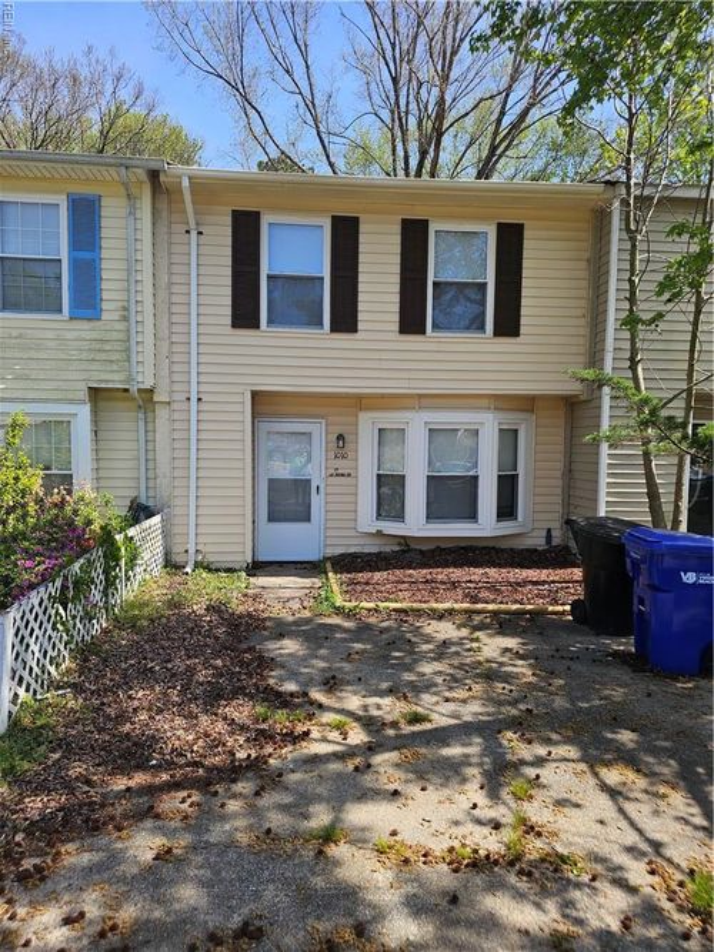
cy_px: 476
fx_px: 633
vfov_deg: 73.9
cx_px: 357
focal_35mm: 23
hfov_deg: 58.9
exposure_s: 1/361
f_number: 1.7
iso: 10
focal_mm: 6.3
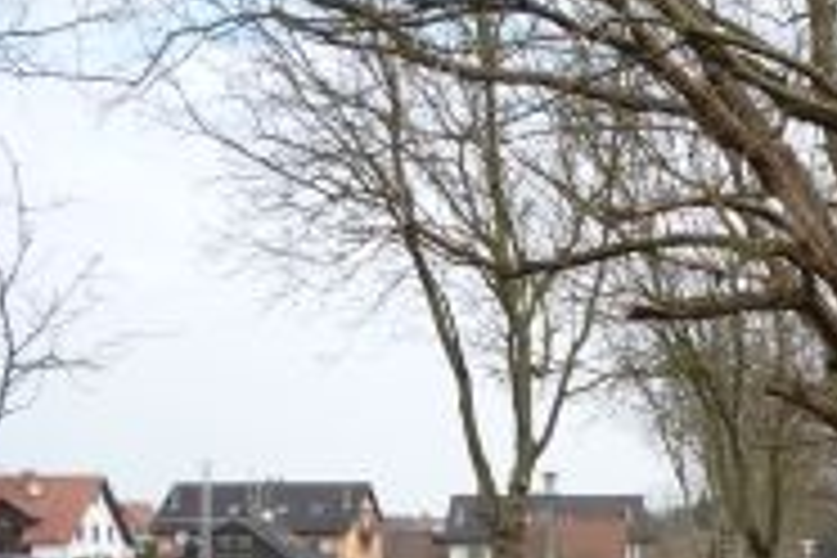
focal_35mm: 86
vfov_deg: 15.5
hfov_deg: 22.9
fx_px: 1999
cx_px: 792
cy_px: 580
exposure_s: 1/250
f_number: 4
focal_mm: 5.2
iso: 100
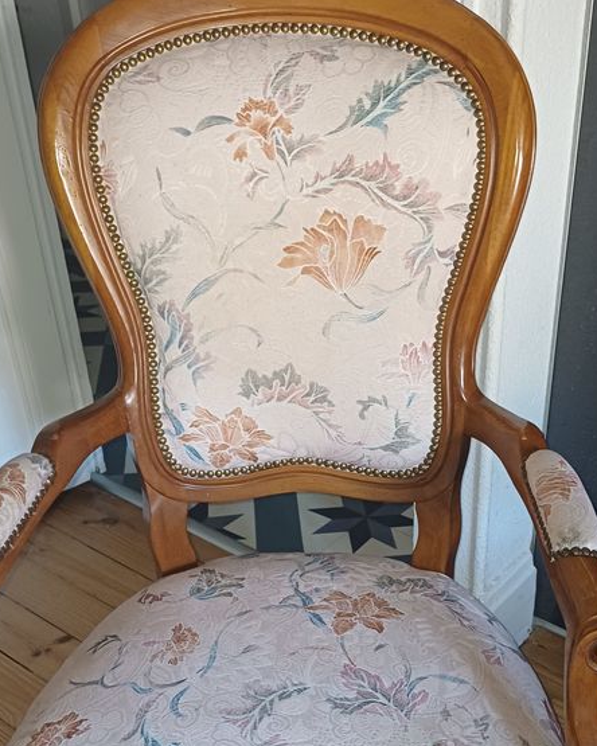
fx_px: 972
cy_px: 499
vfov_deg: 41.5
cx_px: 387
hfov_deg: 33.9
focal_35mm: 44
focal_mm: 4.65
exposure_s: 1/33.3
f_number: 1.8
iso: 320
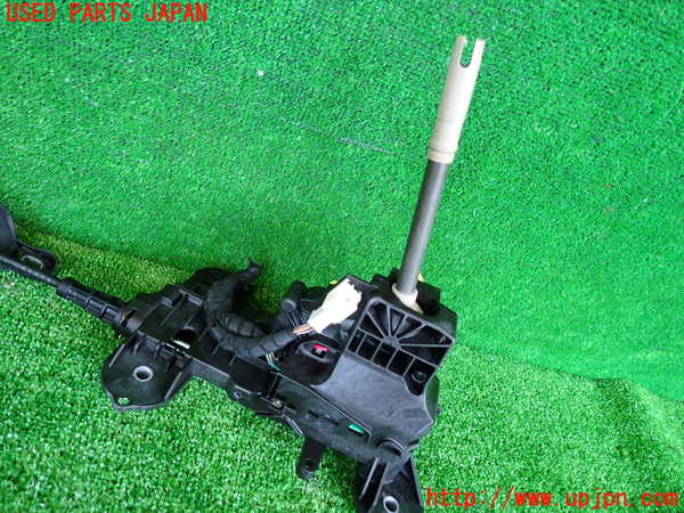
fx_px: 494
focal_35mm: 25
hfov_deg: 69.4
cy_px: 256
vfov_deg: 54.9
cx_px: 342
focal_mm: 4.5
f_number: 2
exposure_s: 1/50
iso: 200
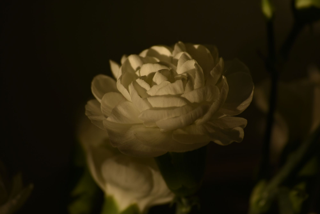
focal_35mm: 300
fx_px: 2666
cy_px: 107
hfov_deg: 6.9
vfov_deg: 4.6
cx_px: 160
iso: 100
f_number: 7.1
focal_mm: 200
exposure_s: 1/80
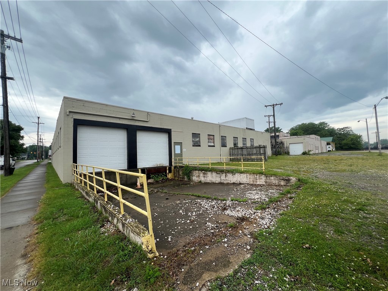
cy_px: 146
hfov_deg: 106.2
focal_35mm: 13
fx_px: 146
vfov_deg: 89.9
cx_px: 194
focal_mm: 1.57
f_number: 1.8
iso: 32
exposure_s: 1/911
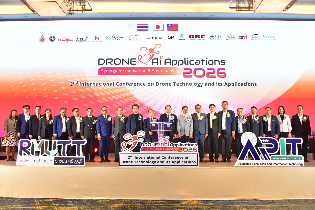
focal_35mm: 28
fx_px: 245
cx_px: 158
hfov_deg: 65.5
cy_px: 105
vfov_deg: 46.4
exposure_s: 1/200
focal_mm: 28
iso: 5000
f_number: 6.3
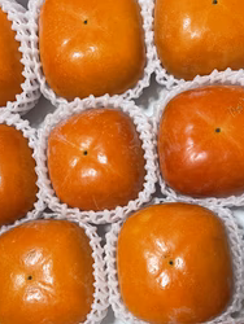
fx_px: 375
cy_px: 228
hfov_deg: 36.0
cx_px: 126
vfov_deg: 45.7
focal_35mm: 40
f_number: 1.6
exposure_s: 1/50
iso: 125
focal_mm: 5.1
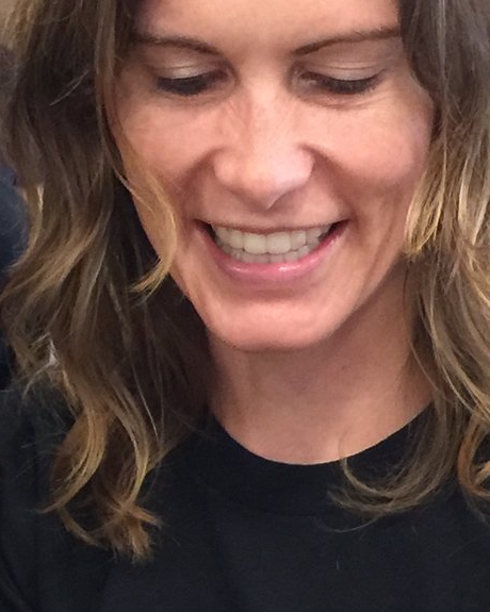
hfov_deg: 12.5
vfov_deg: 15.0
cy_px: 767
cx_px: 158
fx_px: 2230
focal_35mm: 123
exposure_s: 1/10
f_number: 2.2
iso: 100
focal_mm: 4.15
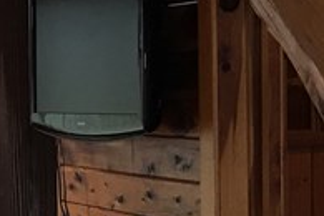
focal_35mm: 158
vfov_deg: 8.6
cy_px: 259
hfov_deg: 10.7
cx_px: -497
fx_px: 1422
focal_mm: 4.15
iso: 25
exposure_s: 1/15
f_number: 2.2
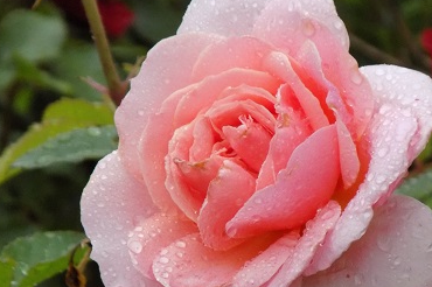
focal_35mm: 790
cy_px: 136
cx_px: 228
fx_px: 9471
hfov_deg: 2.6
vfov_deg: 1.7
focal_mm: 104
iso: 400
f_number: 5.9
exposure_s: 1/25
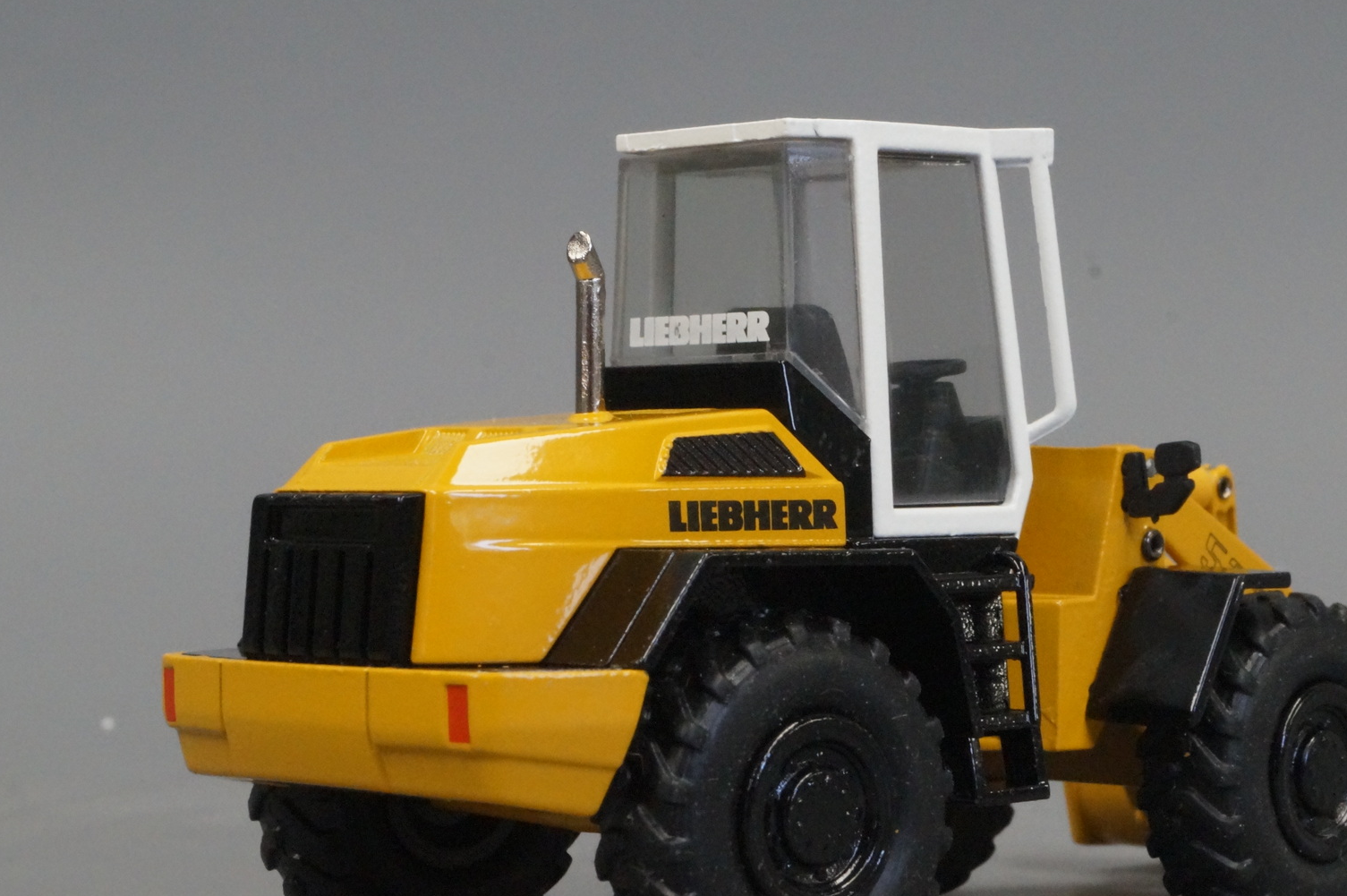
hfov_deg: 18.6
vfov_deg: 12.5
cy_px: 486
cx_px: 872
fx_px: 4100
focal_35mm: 110
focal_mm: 55
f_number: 20
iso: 3200
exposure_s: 1/20
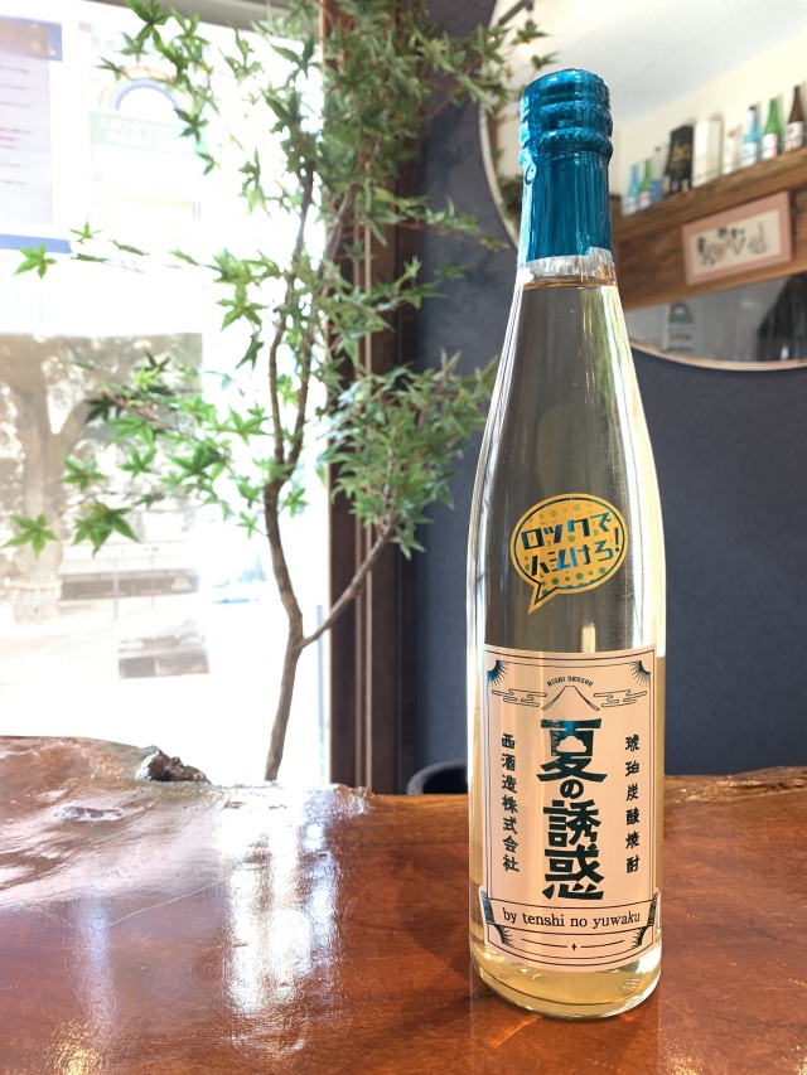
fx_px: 808
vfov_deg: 67.3
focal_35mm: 26
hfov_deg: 53.1
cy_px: 538
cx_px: 404
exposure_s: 1/50
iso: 250
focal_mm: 4.25
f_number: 1.8
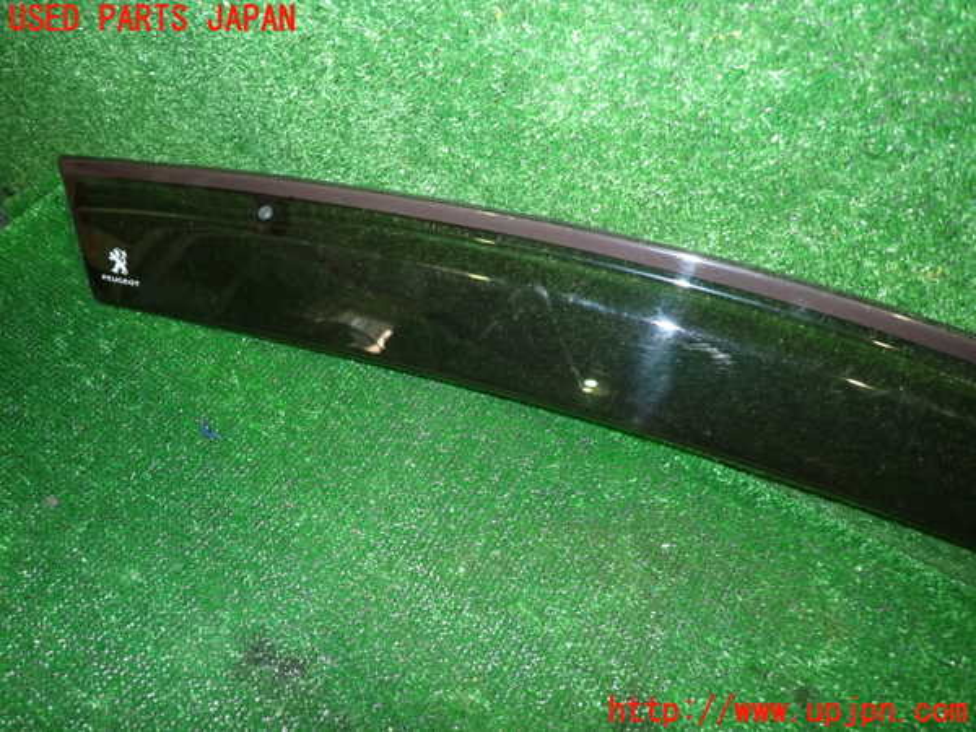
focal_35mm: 25
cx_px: 488
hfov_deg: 69.4
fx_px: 705
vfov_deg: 54.9
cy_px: 366
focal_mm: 4.5
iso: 800
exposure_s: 1/30
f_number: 5.6
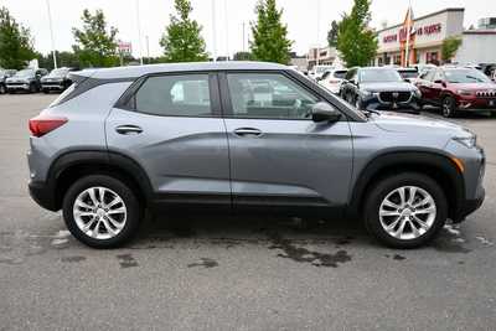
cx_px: 248
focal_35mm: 30
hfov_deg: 61.9
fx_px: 413
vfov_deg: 43.6
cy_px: 166
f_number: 6.3
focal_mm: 20
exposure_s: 1/250
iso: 200
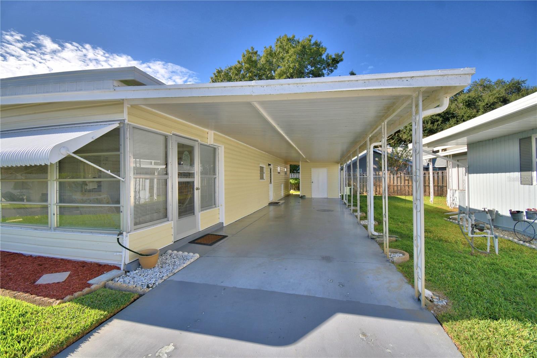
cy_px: 179
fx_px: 224
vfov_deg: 77.3
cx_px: 268
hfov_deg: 100.4
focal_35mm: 15
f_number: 4.5
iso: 100
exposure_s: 1/1000
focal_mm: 10
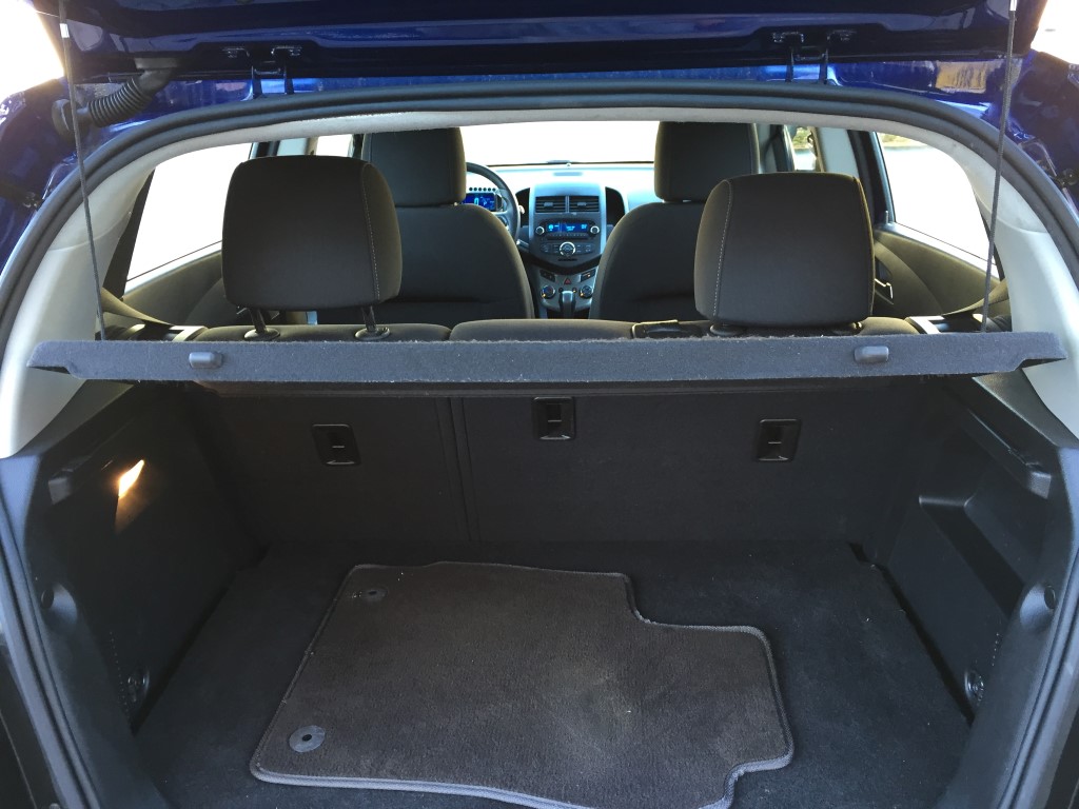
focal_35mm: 29
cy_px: 404
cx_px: 540
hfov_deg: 61.7
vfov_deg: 48.2
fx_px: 904
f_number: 2.2
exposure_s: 1/30
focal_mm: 4.15
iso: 80
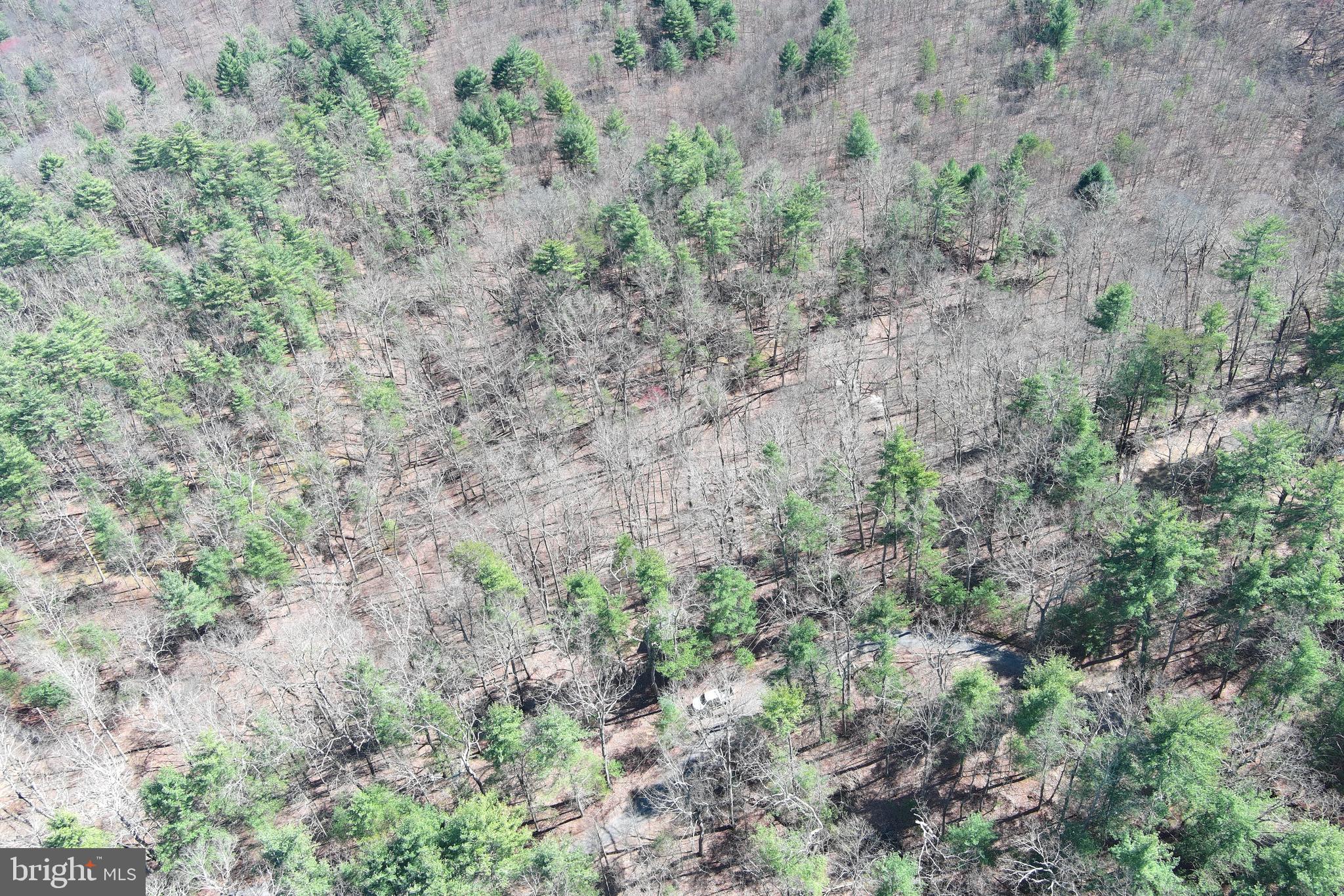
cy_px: 448
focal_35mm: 29
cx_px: 672
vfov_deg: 45.0
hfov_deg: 63.7
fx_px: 1083
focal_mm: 10.57
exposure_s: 1/227
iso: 100
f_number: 2.8
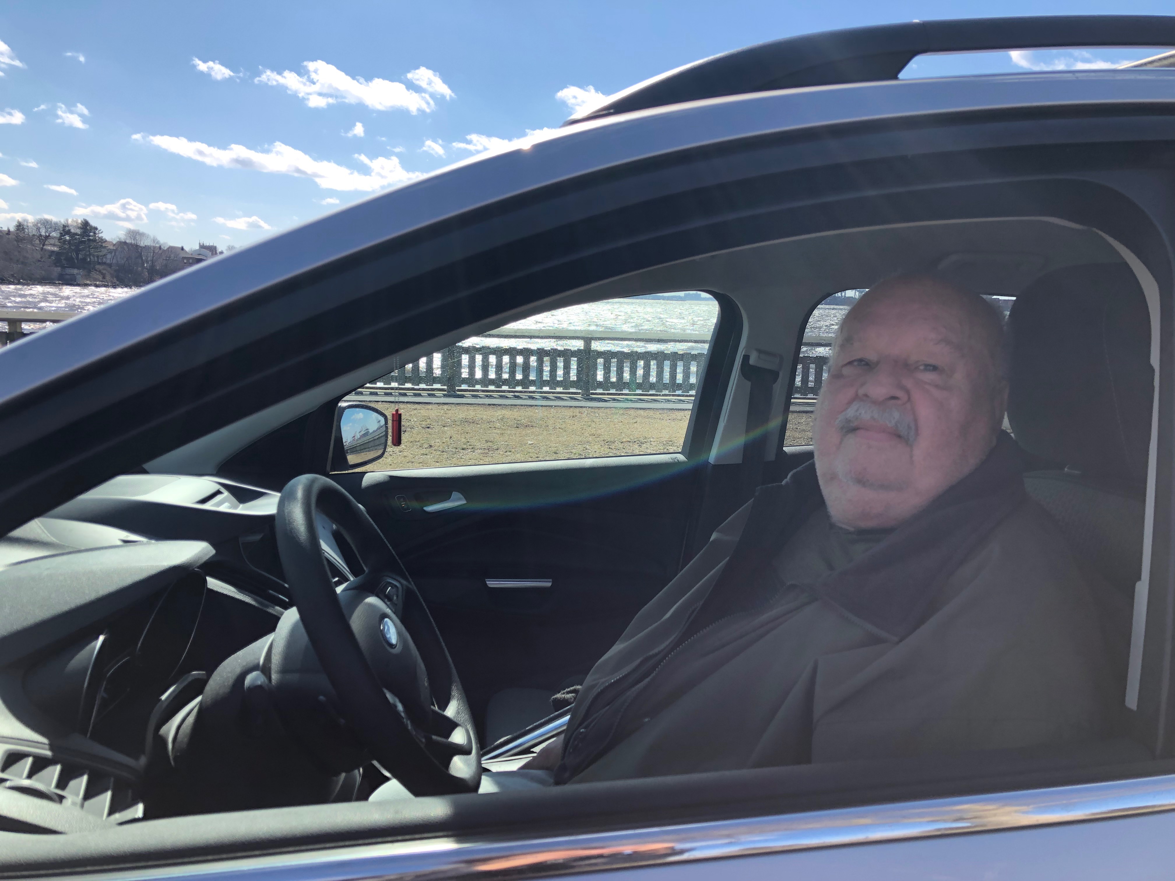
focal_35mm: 28
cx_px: 588
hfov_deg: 63.4
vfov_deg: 49.7
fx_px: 950
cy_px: 440
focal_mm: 3.99
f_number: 1.8
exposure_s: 1/685
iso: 20
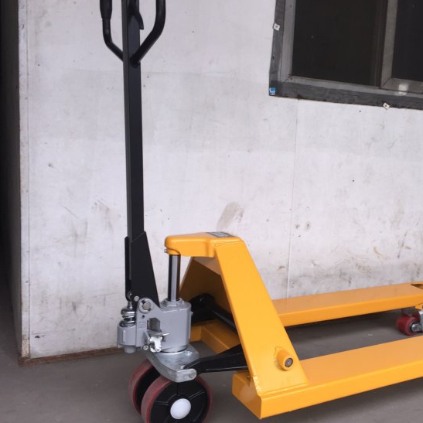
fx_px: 553
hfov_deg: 40.6
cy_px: 214
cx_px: 321
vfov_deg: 41.9
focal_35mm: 40
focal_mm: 4.15
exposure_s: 1/33
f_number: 2.2
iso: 32
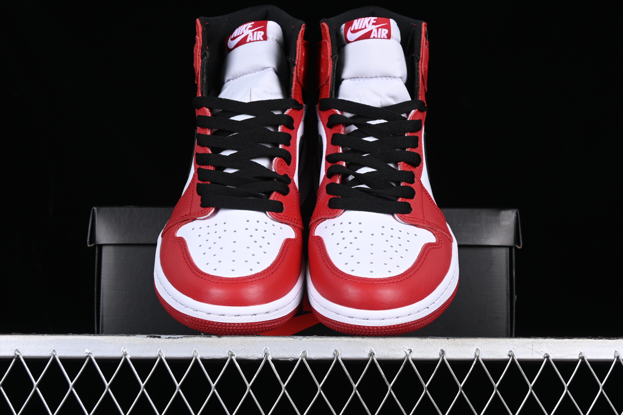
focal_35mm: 75
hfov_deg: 27.0
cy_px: 208
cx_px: 312
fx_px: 1298
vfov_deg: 18.2
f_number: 8
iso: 160
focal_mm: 50
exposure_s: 1/80
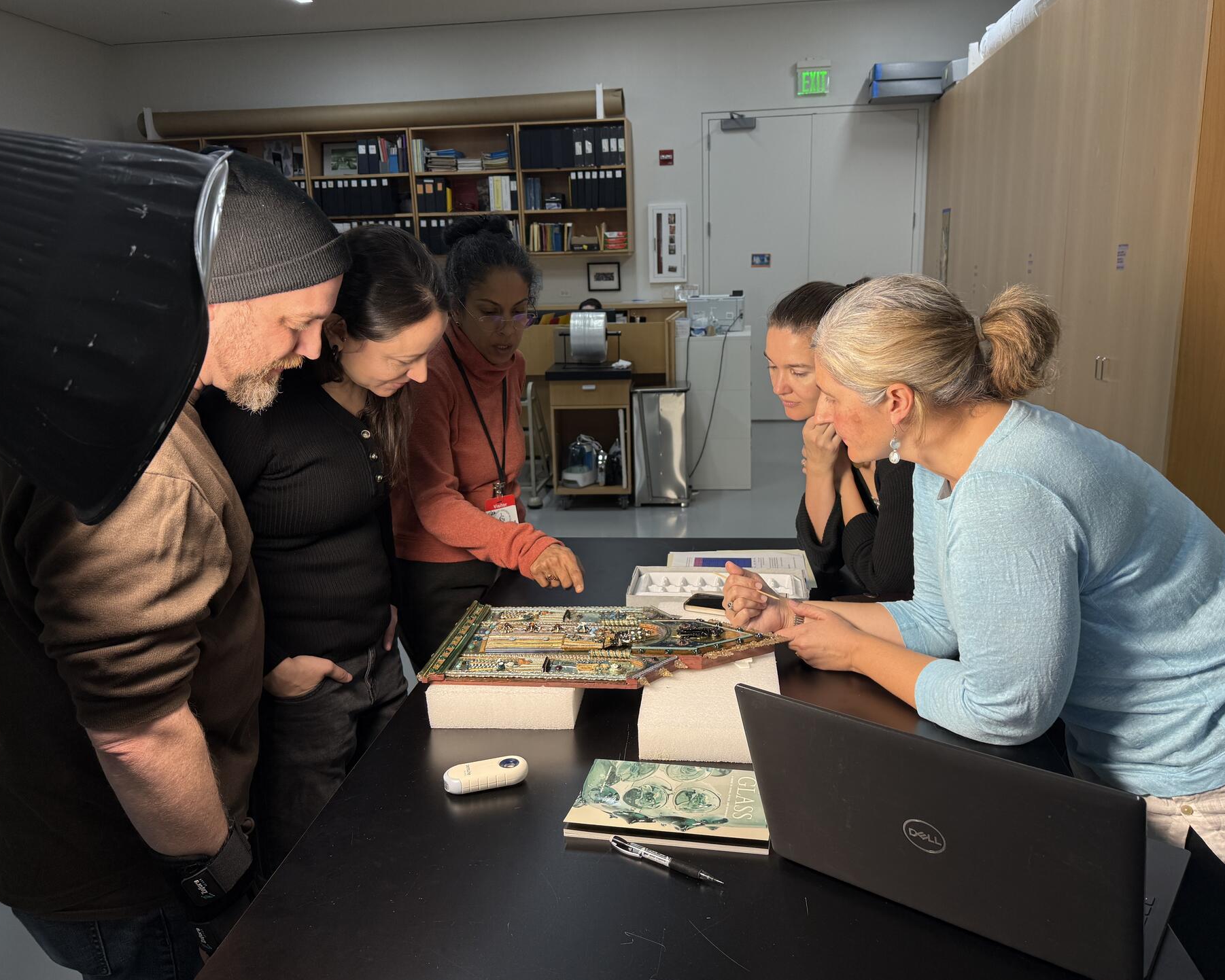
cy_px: 477
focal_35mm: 26
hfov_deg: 66.0
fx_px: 943
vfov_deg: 54.9
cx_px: 626
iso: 80
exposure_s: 1/120
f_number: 1.78
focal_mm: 6.76
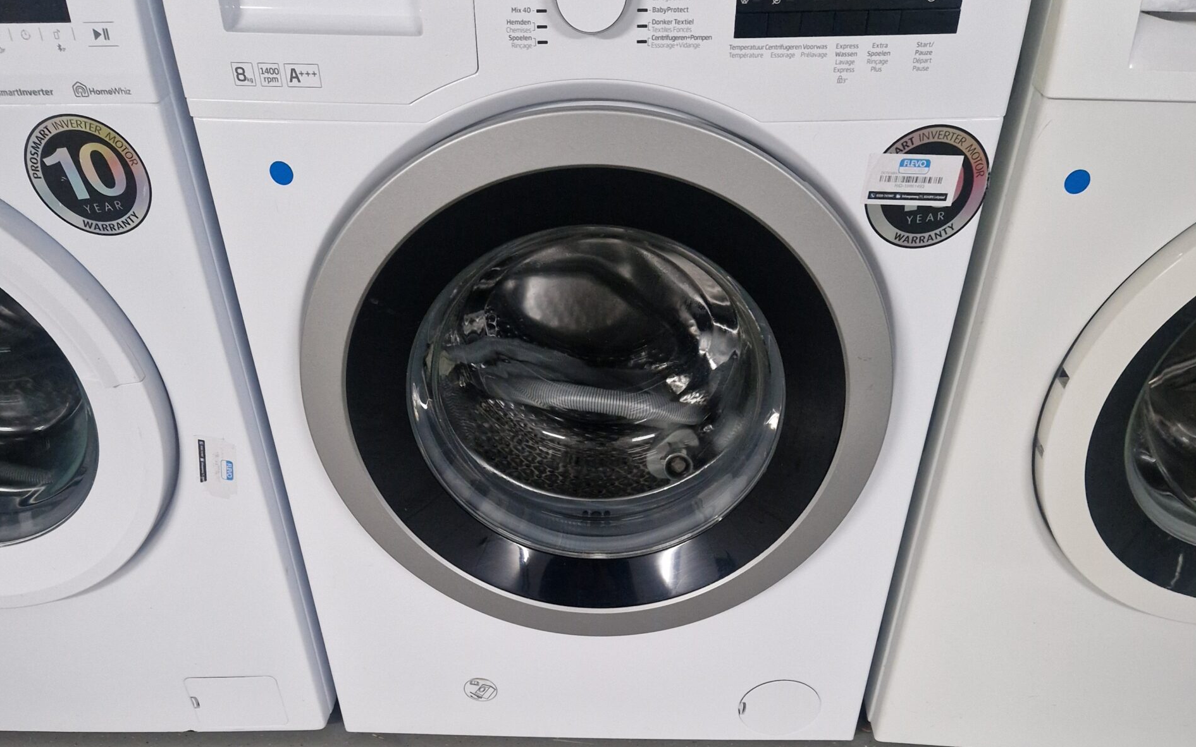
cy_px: 630
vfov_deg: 36.6
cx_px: 596
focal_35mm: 33
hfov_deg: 58.1
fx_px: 1076
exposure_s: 1/100
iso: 1000
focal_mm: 5.4
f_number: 1.8
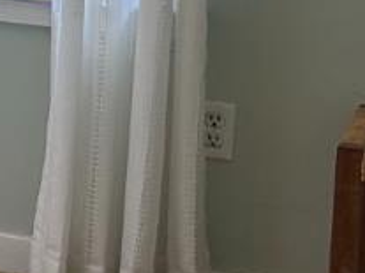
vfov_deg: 8.4
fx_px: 1834
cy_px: -124
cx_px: -822
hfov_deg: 8.8
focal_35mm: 174
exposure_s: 1/120
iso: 100
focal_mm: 6.86
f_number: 1.78
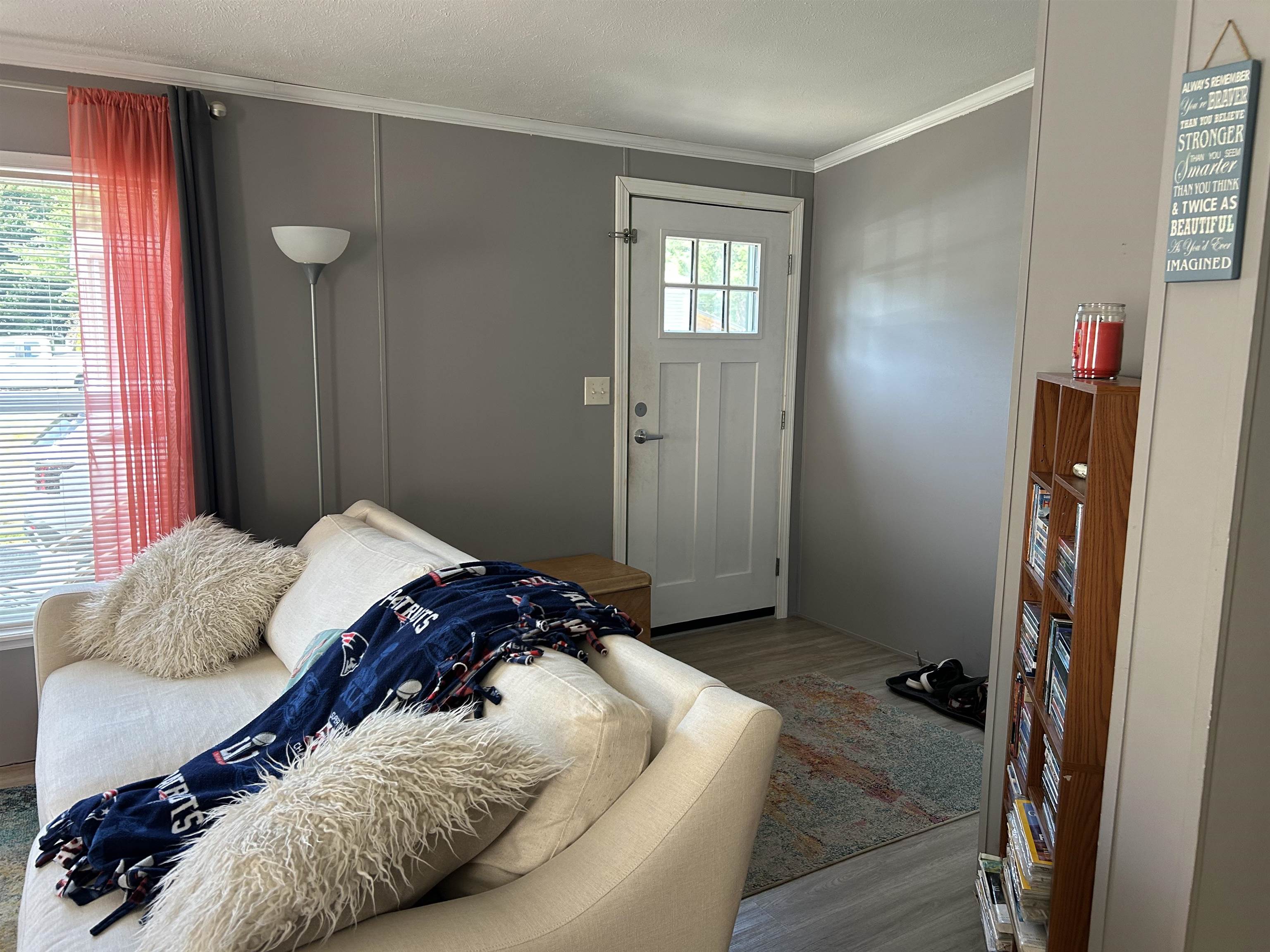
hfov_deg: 67.3
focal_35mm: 26
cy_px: 476
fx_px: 954
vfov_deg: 53.1
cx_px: 635
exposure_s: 1/97
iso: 125
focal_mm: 5.7
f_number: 1.5
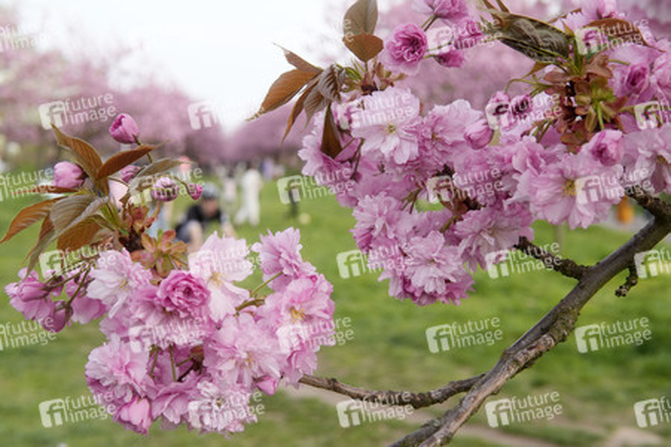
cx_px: 336
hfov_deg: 43.6
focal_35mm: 45
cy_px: 224
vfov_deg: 29.8
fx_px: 838
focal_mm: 30
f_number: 5
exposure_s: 1/500
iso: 640
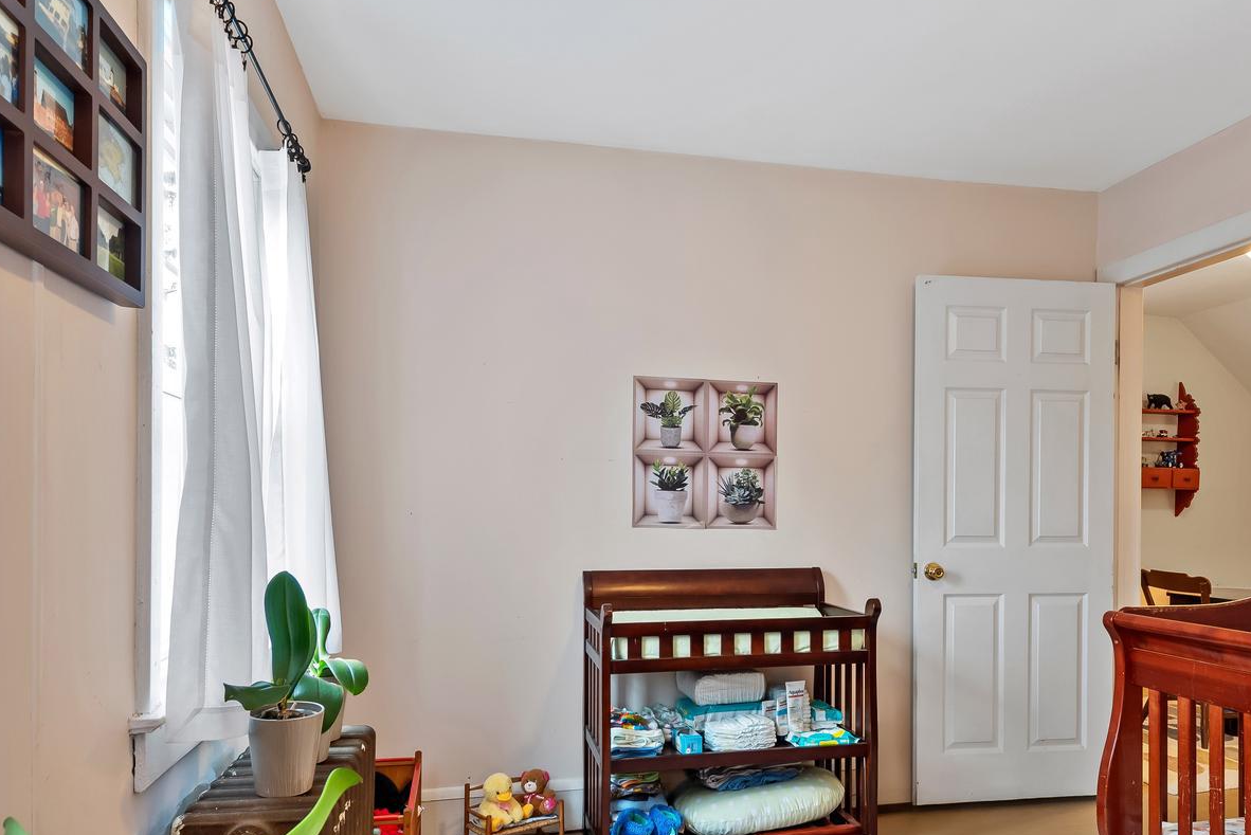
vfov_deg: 49.3
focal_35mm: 26
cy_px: 504
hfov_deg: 69.2
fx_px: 904
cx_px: 685
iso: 320
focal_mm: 15
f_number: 8
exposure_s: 1/3
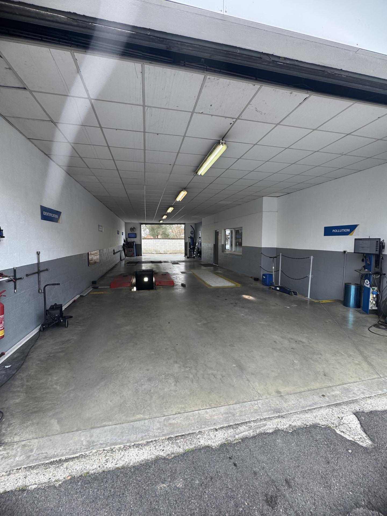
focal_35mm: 14
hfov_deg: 85.7
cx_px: 194
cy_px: 258
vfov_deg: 102.1
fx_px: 209
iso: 40
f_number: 2.2
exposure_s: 1/100
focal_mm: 2.22
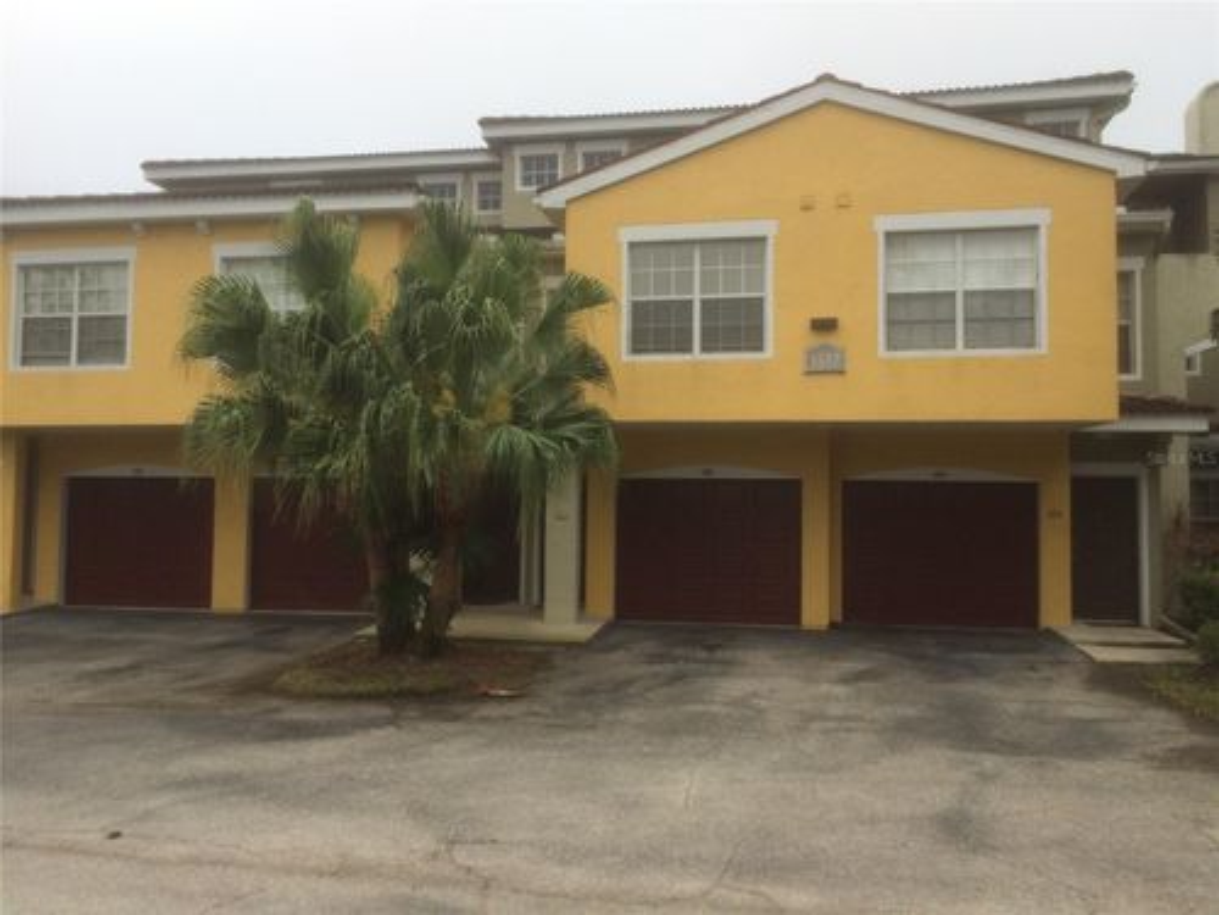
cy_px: 458
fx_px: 1021
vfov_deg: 48.2
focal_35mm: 29
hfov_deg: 61.7
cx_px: 610
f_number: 2.2
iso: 32
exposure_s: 1/651
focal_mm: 4.15
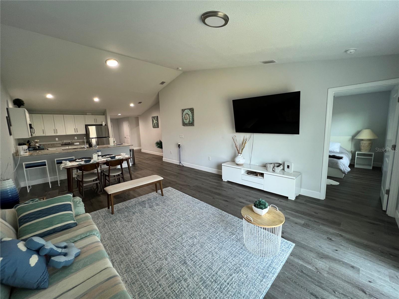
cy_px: 150
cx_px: 200
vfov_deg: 89.9
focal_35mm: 13
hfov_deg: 106.2
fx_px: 150
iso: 125
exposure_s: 1/60
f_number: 1.8
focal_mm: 1.57
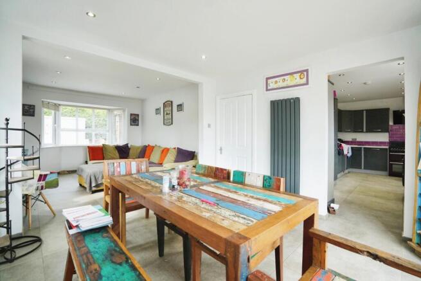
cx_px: 210
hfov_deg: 96.7
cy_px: 140
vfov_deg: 73.8
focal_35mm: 16
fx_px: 187
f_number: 8
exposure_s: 1/160
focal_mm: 16
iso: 2000
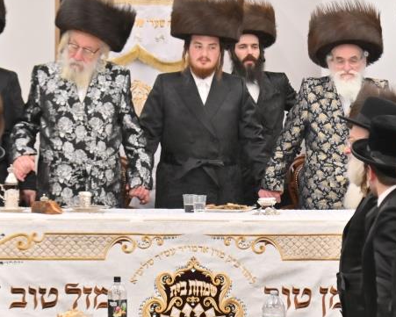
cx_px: 266
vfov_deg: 5.9
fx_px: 3071
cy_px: 76
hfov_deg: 7.4
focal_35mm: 262
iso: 500
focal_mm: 82
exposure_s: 1/250
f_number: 4
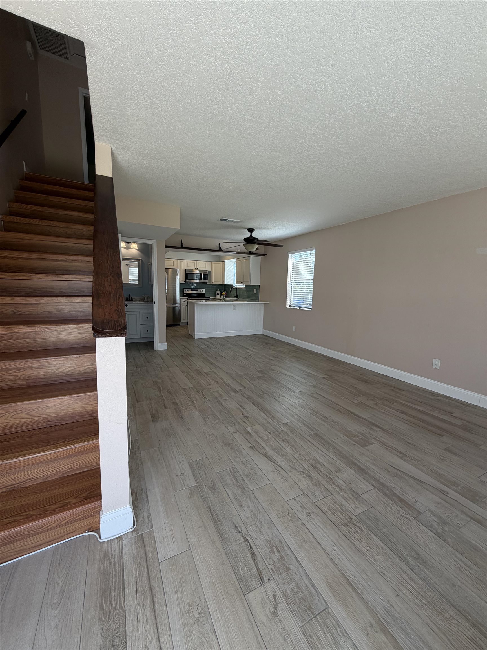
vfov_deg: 102.1
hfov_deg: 85.7
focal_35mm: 14
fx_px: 263
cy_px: 325
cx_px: 244
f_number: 2.2
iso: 40
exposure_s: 1/120
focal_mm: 2.22
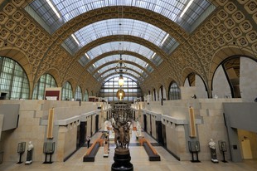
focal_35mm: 19
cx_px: 121
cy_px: 71
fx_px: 135
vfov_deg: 64.0
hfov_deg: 86.9
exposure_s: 1/25
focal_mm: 14
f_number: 6.3
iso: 200
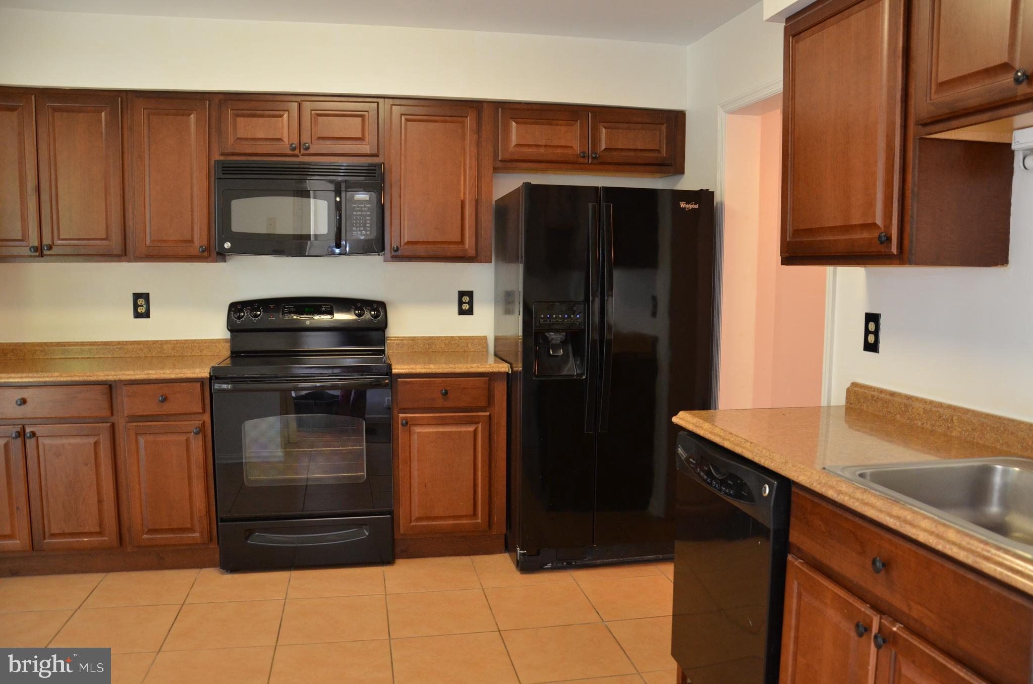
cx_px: 516
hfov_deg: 67.5
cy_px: 342
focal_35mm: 27
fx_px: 773
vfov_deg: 47.7
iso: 800
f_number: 4
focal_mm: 18
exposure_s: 1/60
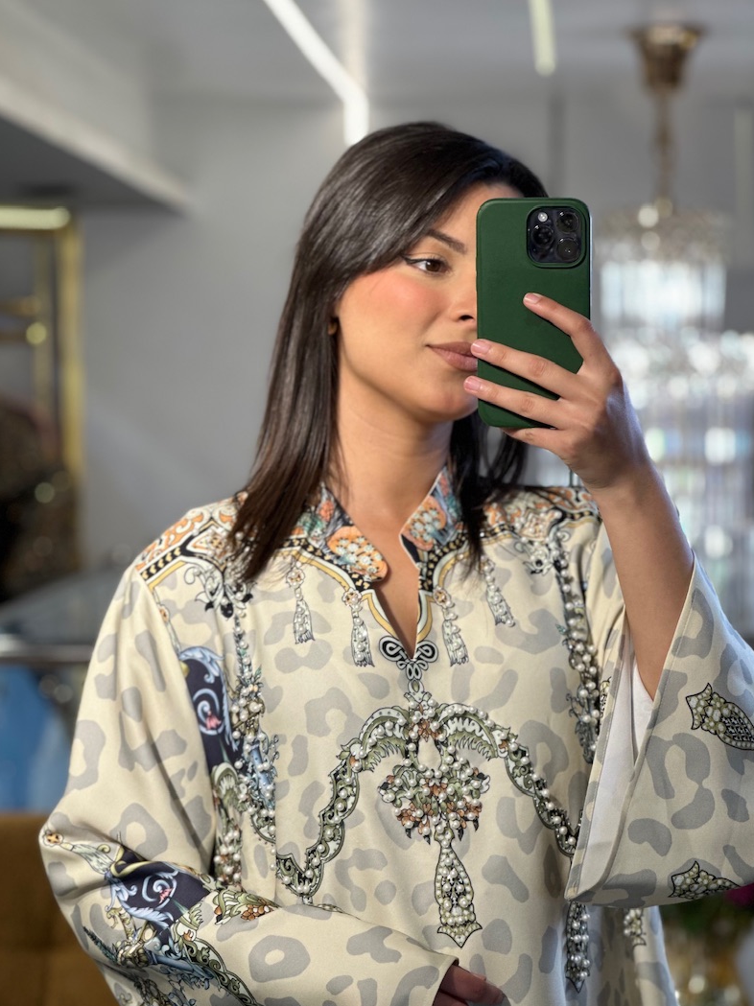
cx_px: 426
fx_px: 2732
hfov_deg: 15.7
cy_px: 552
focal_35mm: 94
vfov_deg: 20.9
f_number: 2.8
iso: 32
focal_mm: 9
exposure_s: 1/100
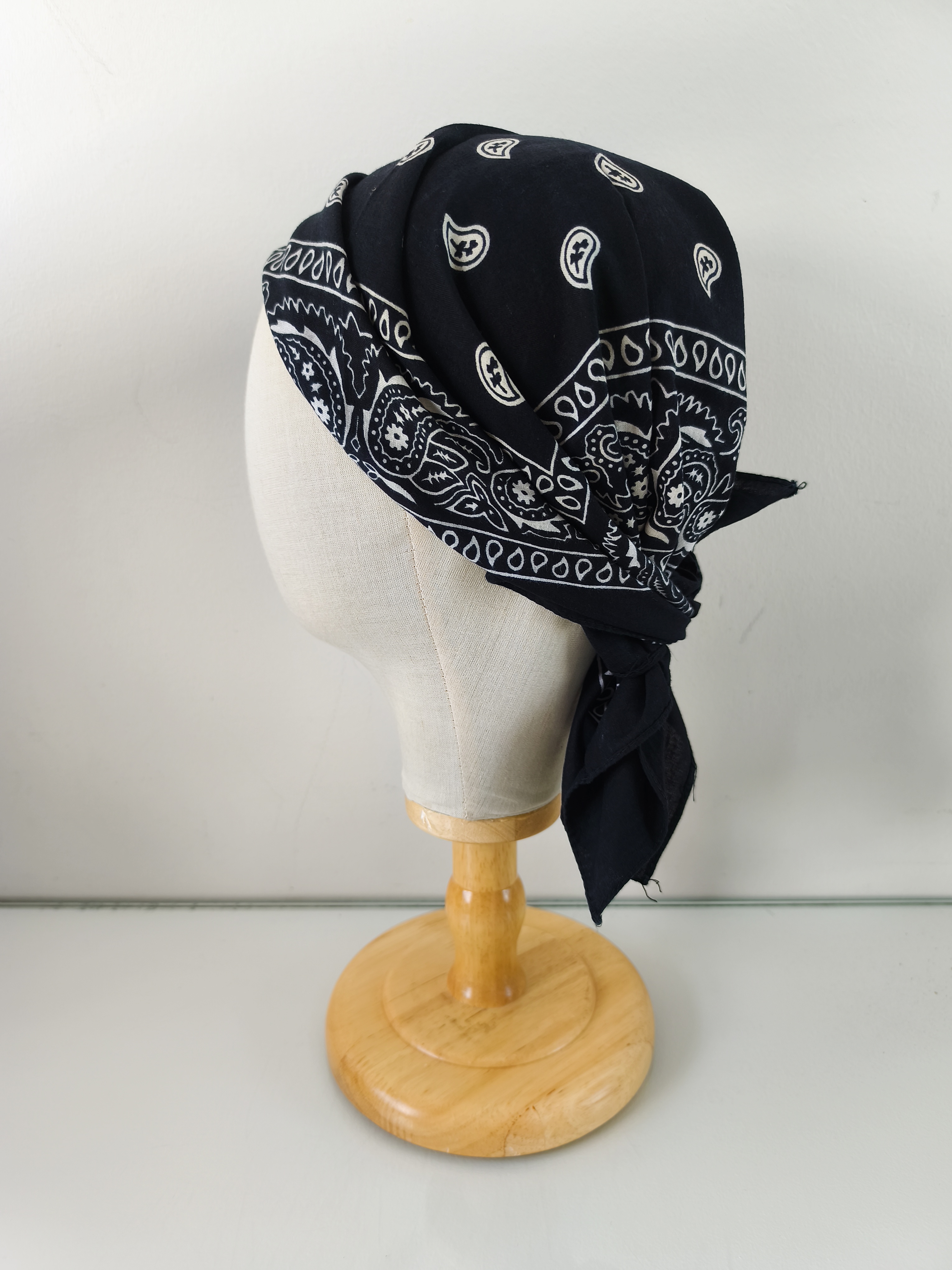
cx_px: 476
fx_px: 843
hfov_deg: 58.9
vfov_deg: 73.9
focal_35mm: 23
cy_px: 635
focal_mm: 6.14
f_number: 1.65
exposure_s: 1/20
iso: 50
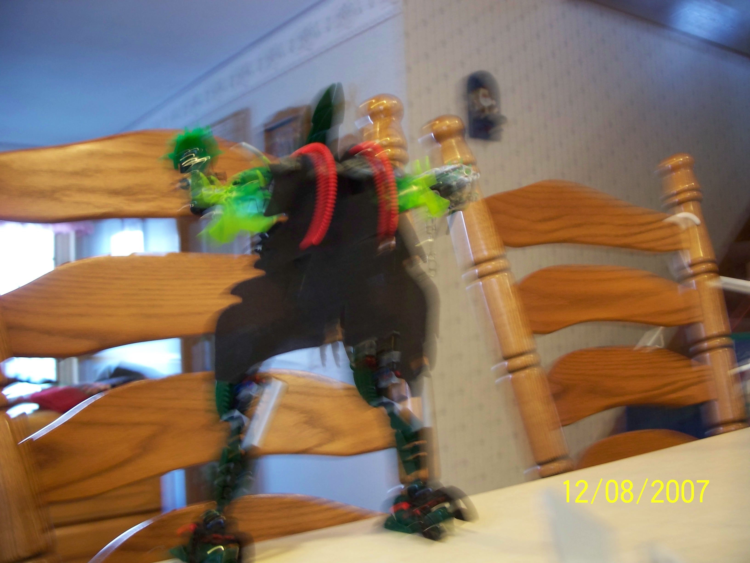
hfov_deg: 50.1
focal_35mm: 37
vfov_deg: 38.7
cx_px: 375
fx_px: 802
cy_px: 282
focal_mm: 7.8
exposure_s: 1/8
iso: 200
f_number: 2.8
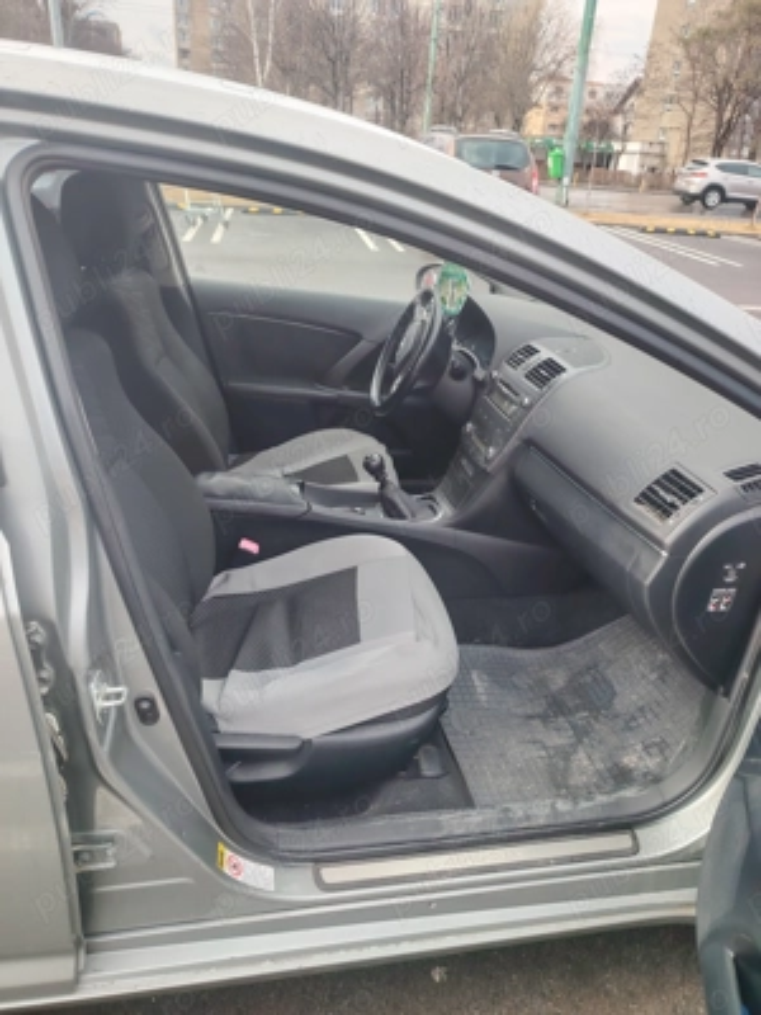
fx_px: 703
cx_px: 380
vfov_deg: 71.6
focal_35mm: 24
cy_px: 508
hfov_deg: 56.8
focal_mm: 5.25
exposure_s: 1/208
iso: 100
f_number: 1.75
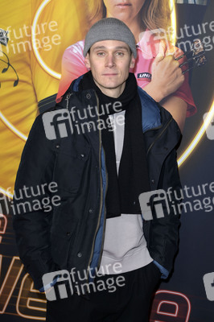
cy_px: 161
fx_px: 875
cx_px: 107
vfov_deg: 20.8
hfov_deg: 13.9
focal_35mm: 98
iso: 400
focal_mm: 98
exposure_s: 1/250
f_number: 5.6
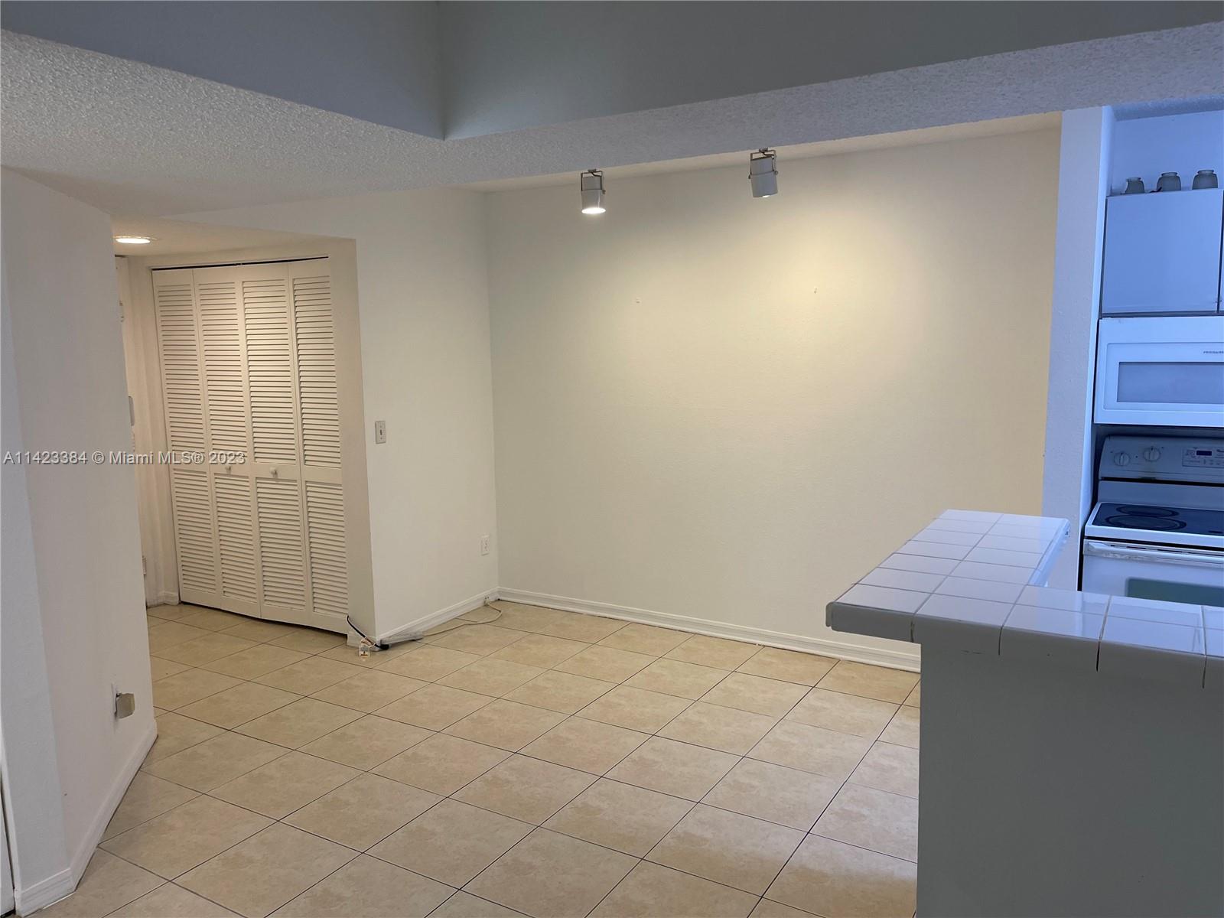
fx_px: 919
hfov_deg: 67.3
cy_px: 459
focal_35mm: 26
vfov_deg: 53.1
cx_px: 612
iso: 80
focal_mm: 5.1
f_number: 1.6
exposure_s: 1/60
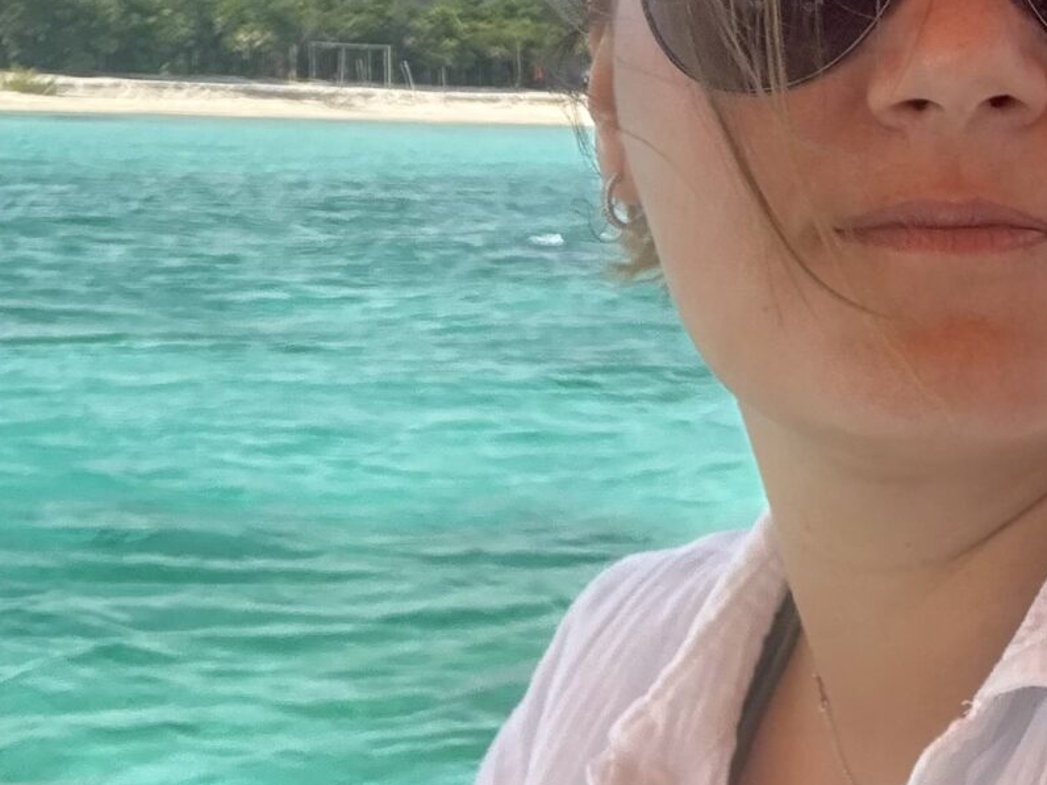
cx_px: 831
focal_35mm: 74
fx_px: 2238
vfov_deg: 19.9
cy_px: 477
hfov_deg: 25.9
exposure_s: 1/915
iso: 32
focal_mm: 2.69
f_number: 1.9
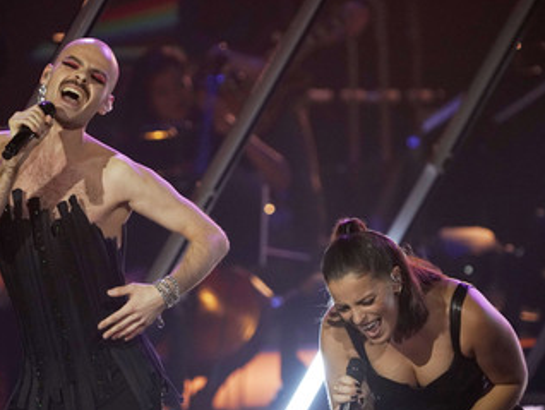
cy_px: 238
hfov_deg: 3.3
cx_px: 196
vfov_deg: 2.5
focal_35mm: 595
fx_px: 9375
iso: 4000
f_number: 6.3
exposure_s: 1/320
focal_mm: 437
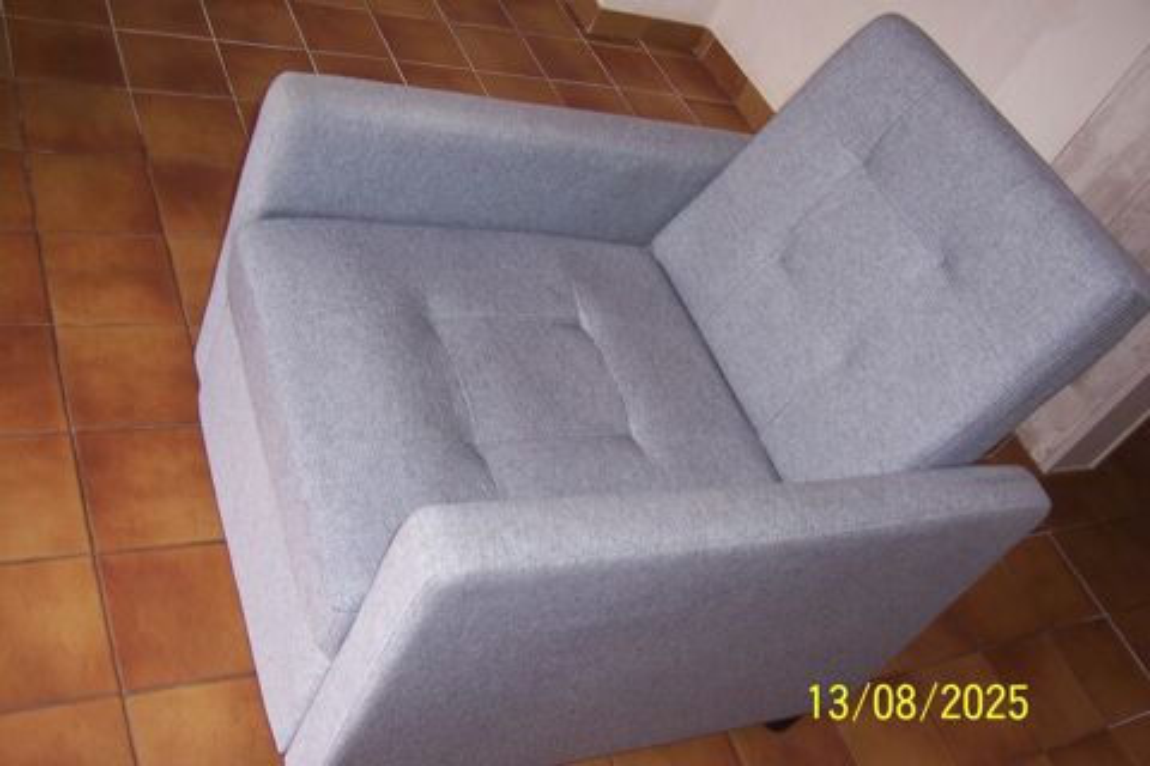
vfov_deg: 38.9
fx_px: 1086
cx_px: 575
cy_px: 383
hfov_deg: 55.8
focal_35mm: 34
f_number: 2.7
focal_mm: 5.6
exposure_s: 1/60
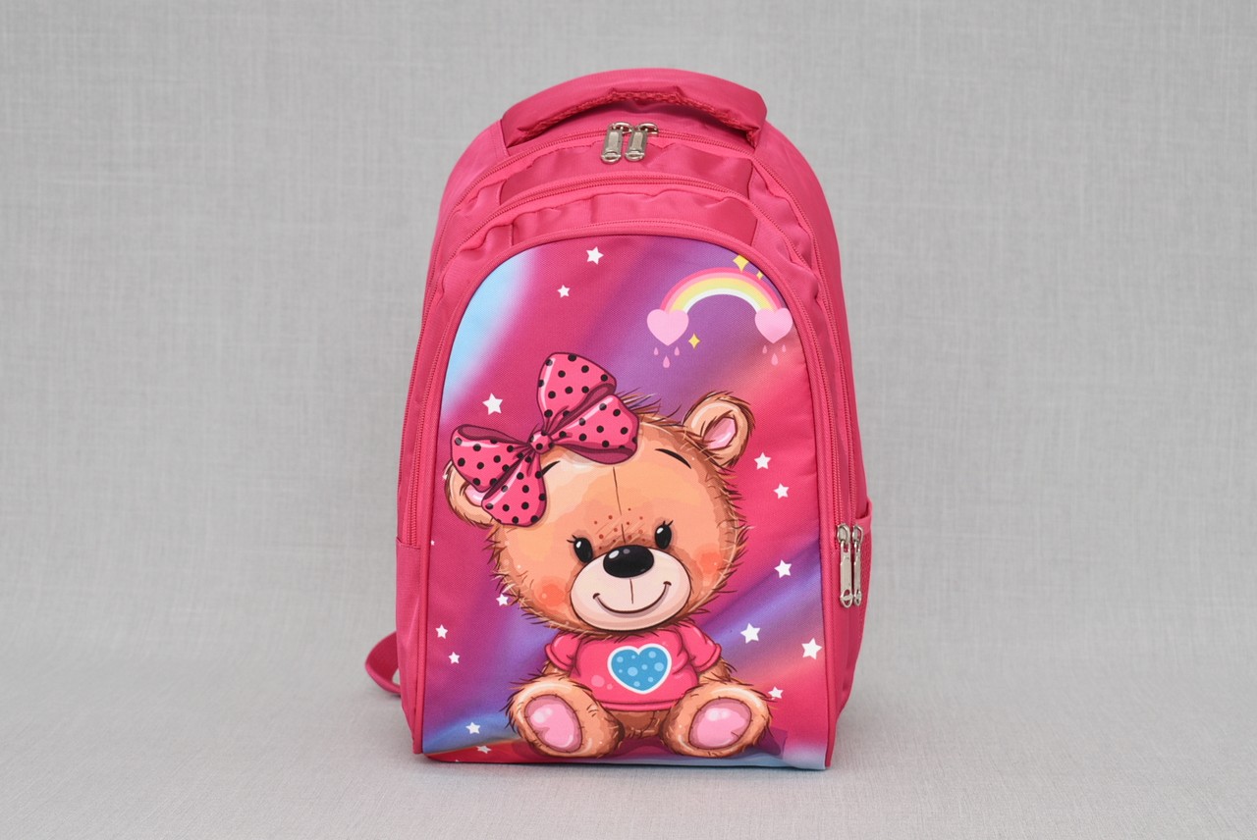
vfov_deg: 17.5
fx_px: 2726
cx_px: 628
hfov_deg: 26.0
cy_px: 420
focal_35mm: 78
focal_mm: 52
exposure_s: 1/60
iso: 100
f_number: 5.6
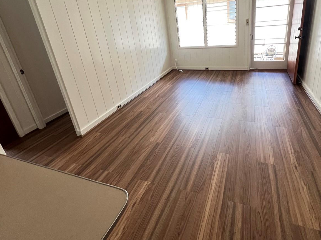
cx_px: 190
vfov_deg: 69.8
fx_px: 167
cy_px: 83
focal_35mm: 18
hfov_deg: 86.8
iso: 320
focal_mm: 1.57
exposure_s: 1/60
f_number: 1.8
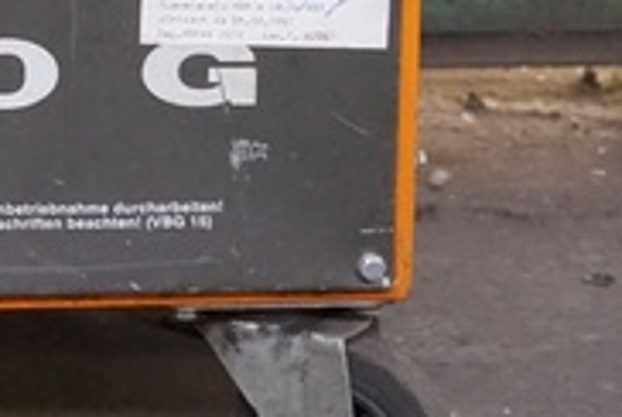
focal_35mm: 148
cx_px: -270
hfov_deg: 13.2
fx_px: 2561
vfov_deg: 9.1
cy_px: -185
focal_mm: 25
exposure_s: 1/50
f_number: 4.5
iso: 3200
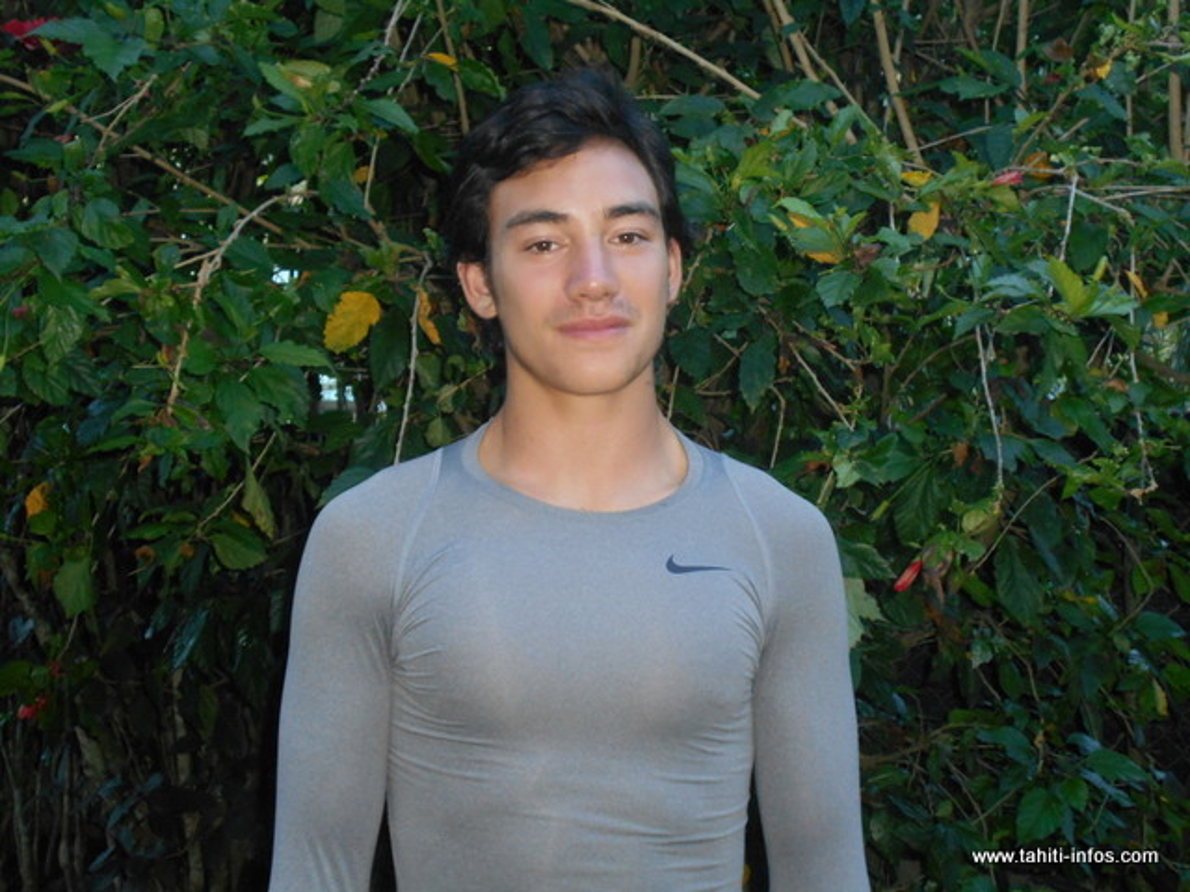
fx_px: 1719
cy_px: 446
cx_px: 595
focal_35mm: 50
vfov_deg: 29.1
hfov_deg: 38.2
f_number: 4.5
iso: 360
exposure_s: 1/60
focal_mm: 8.8
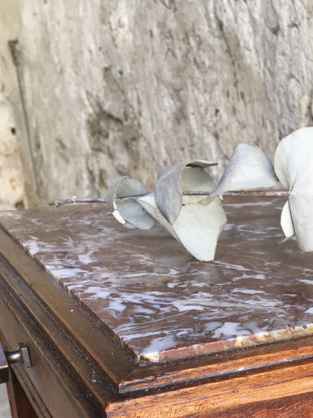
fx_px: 748
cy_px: 383
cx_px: 328
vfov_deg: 29.8
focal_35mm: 62
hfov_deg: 22.5
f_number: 2.2
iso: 40
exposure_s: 1/100
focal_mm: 4.15
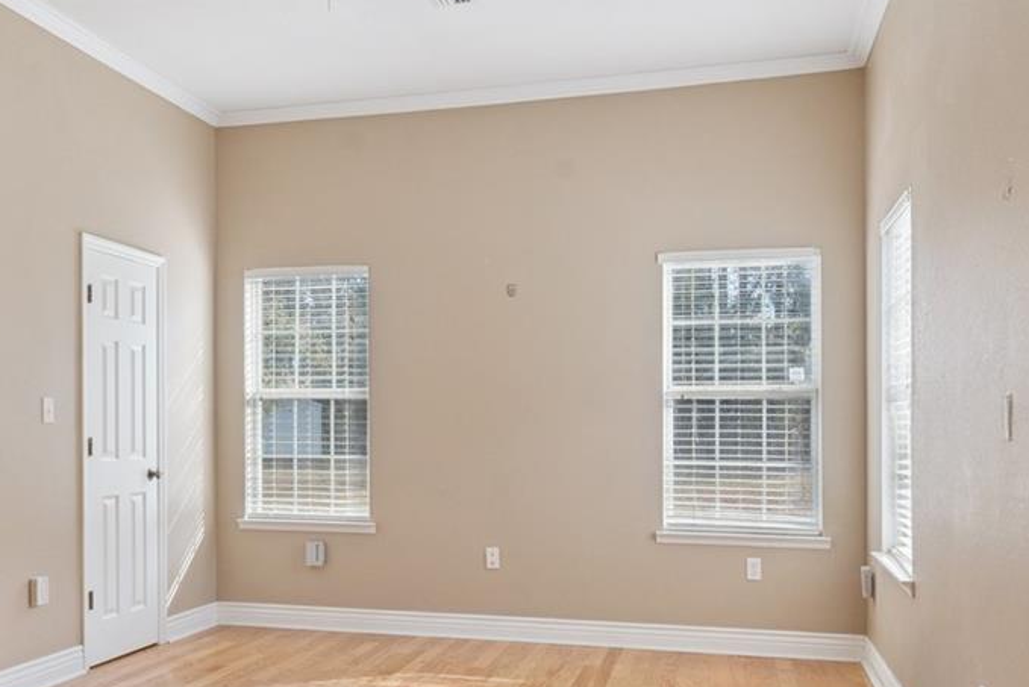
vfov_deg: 38.2
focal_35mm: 33
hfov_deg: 57.0
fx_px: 943
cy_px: 566
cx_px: 436
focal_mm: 14
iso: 400
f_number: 9
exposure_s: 1/160
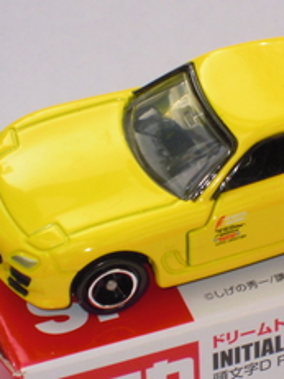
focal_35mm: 364
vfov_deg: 5.4
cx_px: 223
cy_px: 276
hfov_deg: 4.1
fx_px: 3986
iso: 180
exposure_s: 1/100
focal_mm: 25
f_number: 6.6
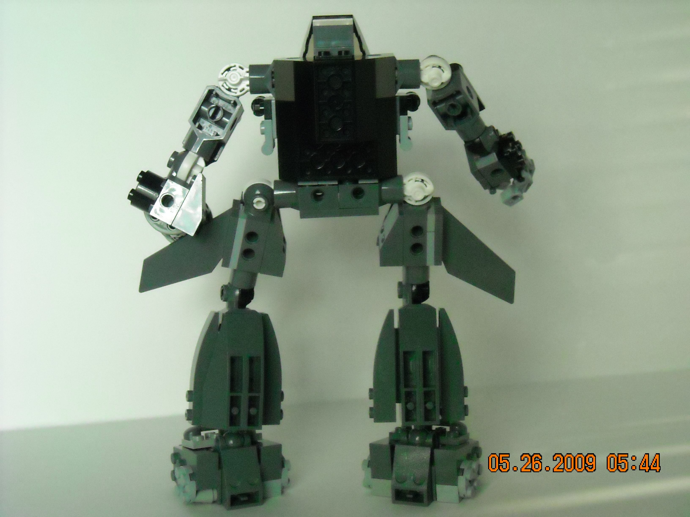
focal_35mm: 76
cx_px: 345
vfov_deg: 19.4
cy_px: 258
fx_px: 1515
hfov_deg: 25.7
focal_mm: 12.3
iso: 800
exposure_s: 1/80
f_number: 3.9
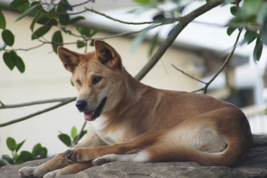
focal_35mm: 450
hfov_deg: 4.6
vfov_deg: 3.1
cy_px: 89
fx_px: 3336
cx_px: 134
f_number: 5.6
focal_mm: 300
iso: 400
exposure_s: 1/250
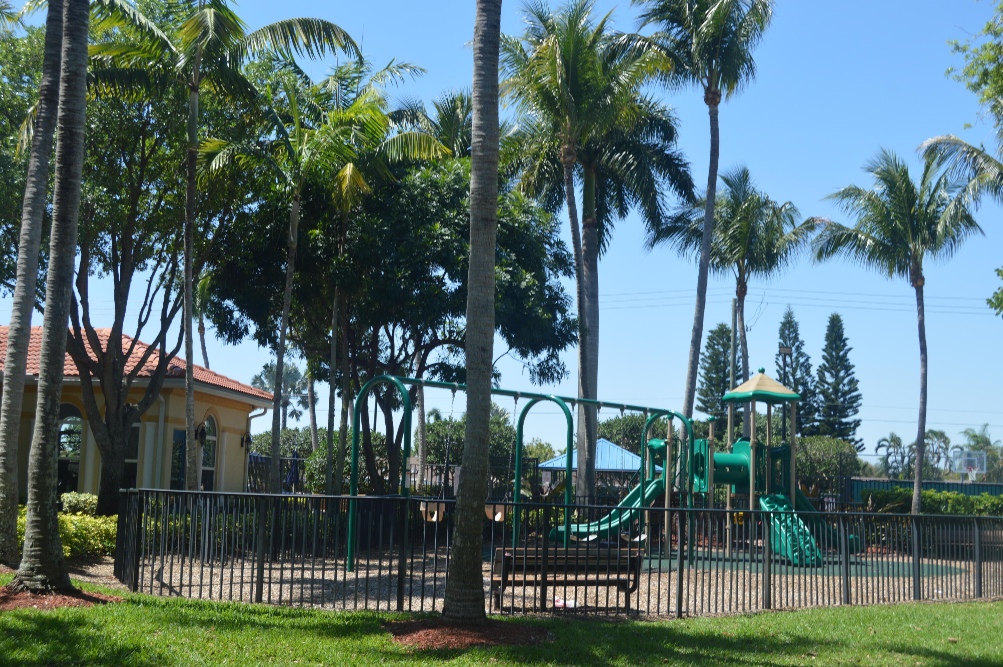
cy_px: 334
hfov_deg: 43.6
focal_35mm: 45
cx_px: 502
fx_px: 1253
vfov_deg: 29.8
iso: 100
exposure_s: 1/200
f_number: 7.1
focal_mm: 30
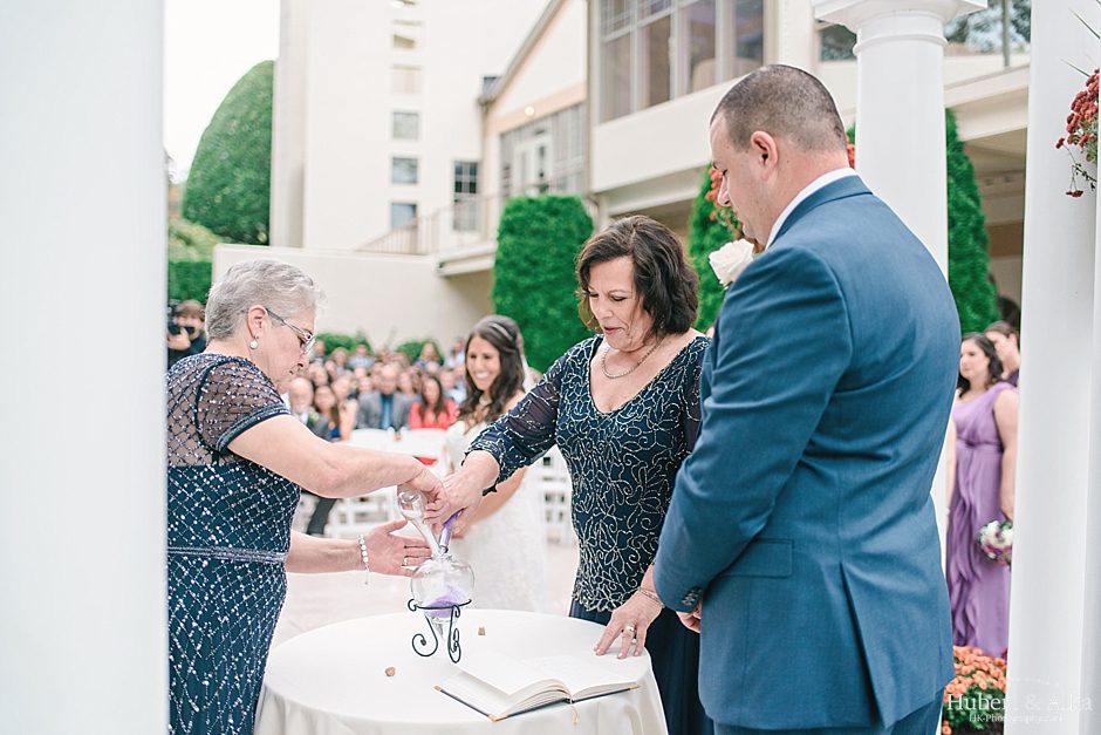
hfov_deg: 54.4
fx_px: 1071
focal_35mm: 35
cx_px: 550
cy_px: 368
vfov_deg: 37.9
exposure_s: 1/1250
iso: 320
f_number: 1.8
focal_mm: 35
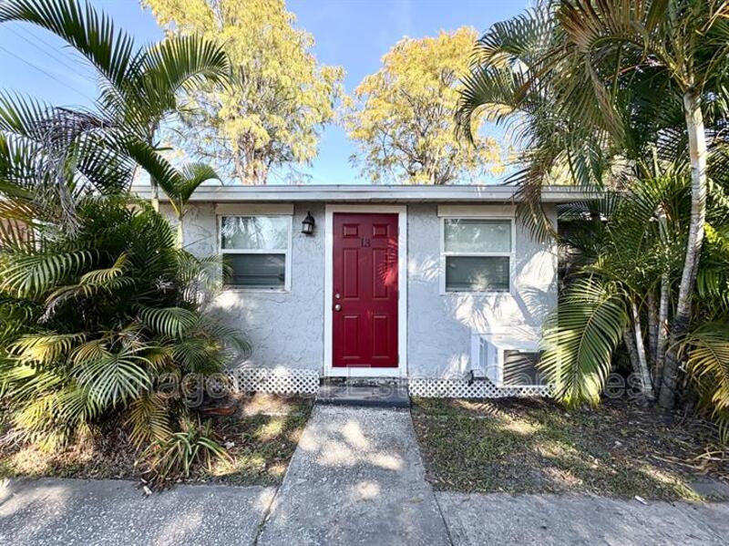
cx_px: 364
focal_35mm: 14
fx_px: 295
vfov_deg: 85.6
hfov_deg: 102.1
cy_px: 273
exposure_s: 1/435
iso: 64
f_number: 2.2
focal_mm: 2.22
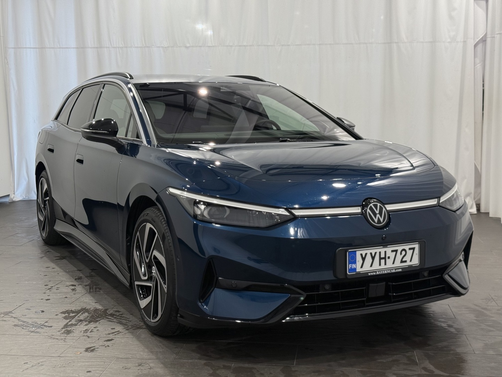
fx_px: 696
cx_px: 251
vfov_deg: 30.3
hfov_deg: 39.7
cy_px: 188
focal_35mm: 48
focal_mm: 6.76
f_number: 1.78
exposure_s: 1/129
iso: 50
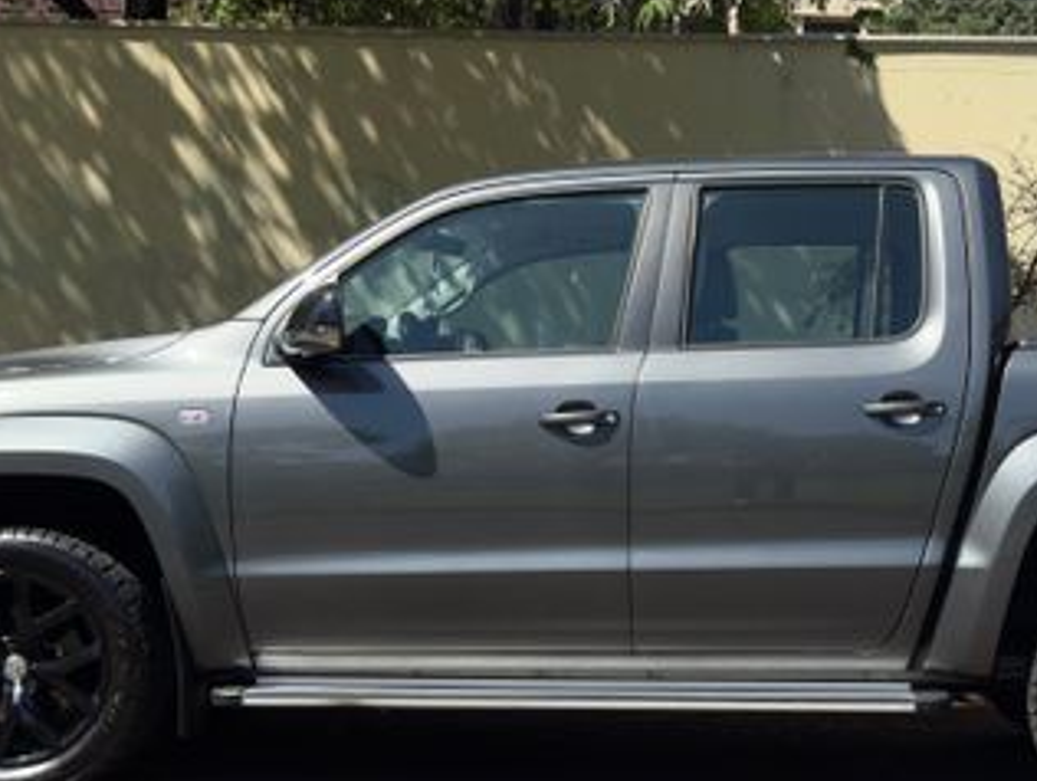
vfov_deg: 28.0
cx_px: 679
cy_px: 476
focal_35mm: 52
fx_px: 1560
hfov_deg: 36.4
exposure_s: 1/5376
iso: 100
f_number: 1.78
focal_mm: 6.76
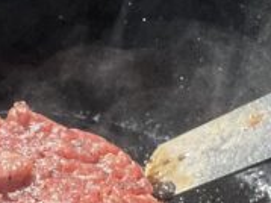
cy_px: 162
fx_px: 1361
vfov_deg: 8.5
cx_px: 44
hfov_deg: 11.3
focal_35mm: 174
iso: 32
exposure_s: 1/2092
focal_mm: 4.2
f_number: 1.6
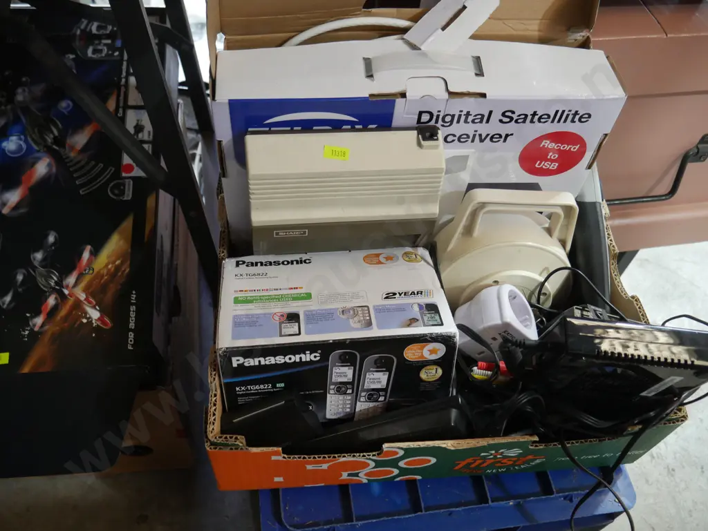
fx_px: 614
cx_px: 354
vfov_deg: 46.8
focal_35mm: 30
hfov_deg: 59.9
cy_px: 266
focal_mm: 15
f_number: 3.6
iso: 1250
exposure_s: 1/60
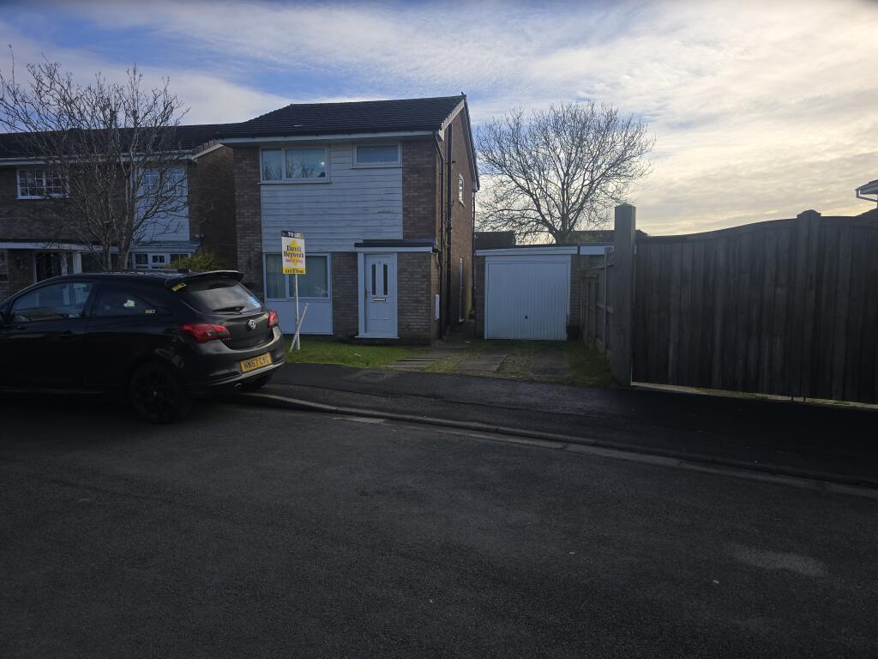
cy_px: 330
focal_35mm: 23
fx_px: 583
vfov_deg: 58.9
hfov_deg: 73.9
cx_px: 439
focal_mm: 6.3
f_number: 1.7
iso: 12
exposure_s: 1/986
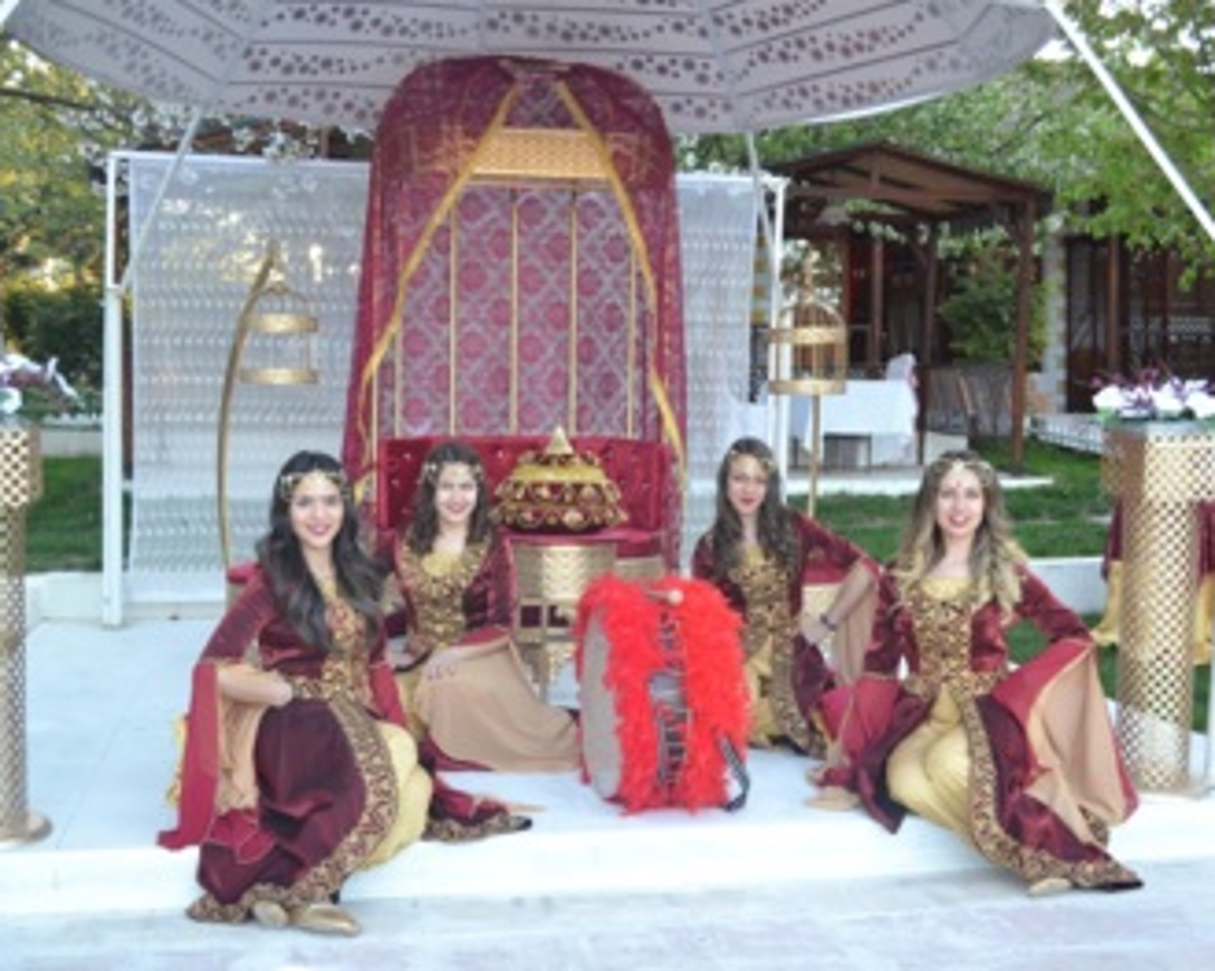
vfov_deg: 36.5
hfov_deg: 44.8
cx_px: 598
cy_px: 484
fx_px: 1474
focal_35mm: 41
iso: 400
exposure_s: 1/60
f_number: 4
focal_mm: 24
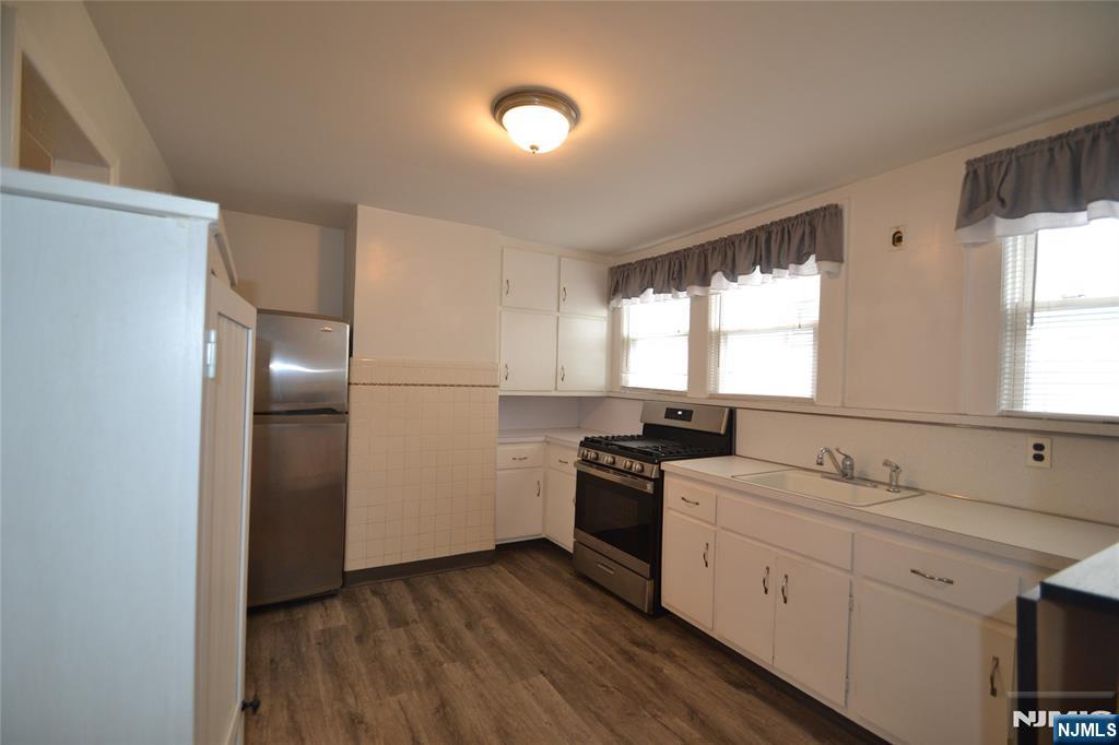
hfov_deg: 100.4
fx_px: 466
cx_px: 560
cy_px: 372
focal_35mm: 15
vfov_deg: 77.3
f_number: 3.5
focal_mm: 10
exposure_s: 1/60
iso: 500
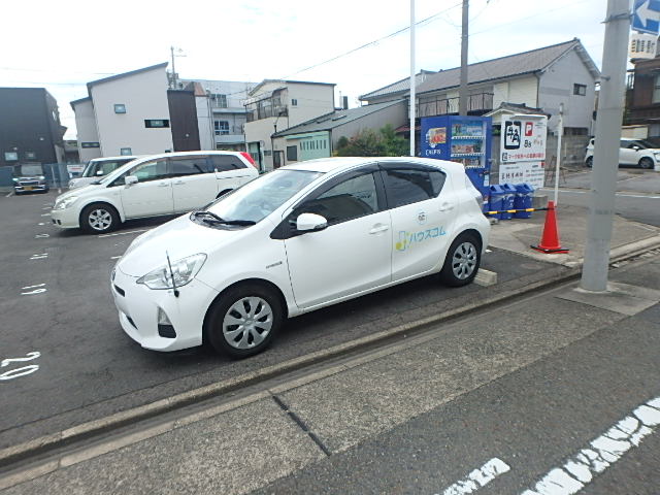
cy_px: 248
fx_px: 400
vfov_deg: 63.4
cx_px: 330
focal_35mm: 21
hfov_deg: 79.0
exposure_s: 1/500
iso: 125
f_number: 3.5
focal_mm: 3.7
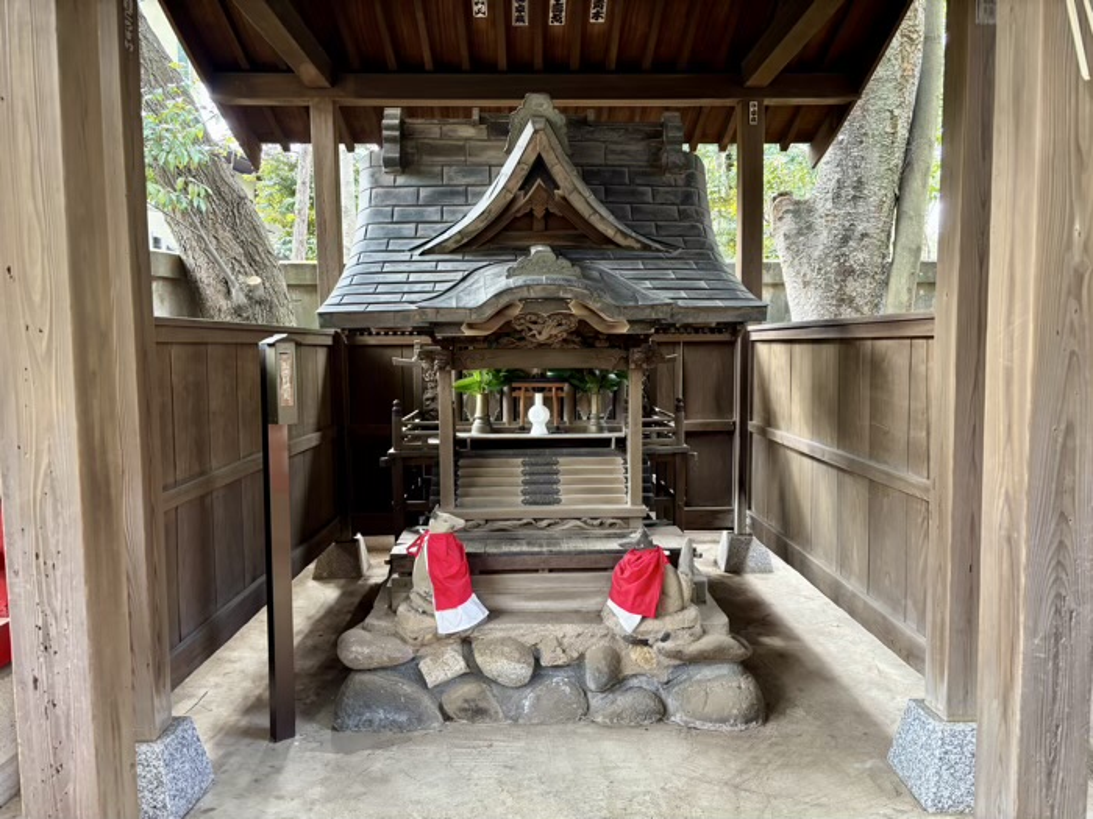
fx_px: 821
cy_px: 410
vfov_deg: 53.1
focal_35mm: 26
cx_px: 546
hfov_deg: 67.3
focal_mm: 5.96
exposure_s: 1/60
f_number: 1.6
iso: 160
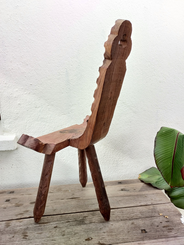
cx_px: 92
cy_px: 122
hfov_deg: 56.8
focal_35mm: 24
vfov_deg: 71.6
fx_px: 170
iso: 64
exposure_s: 1/50
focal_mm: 4.6
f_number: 1.8
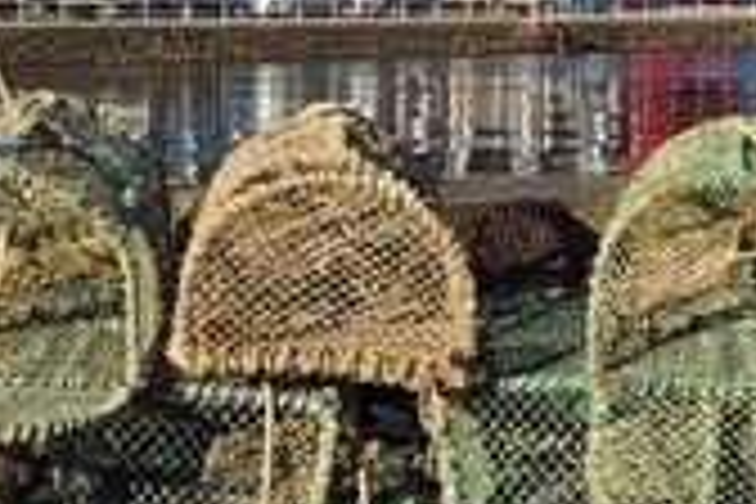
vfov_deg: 12.3
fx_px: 2310
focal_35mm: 110
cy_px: -27
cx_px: 459
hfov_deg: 18.6
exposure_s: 1/200
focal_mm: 44
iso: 200
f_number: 18
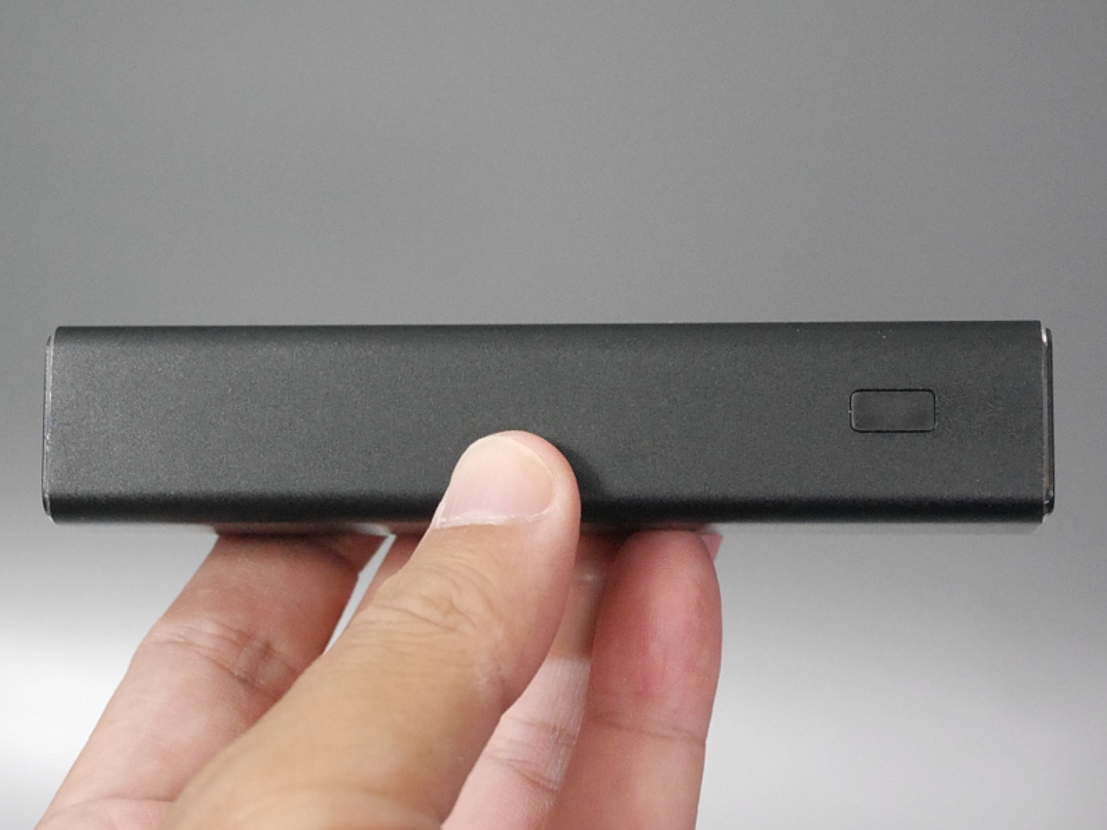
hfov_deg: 28.6
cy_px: 415
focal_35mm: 68
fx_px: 2175
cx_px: 554
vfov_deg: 21.6
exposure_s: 1/60
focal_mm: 34
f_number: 5.6
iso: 3200
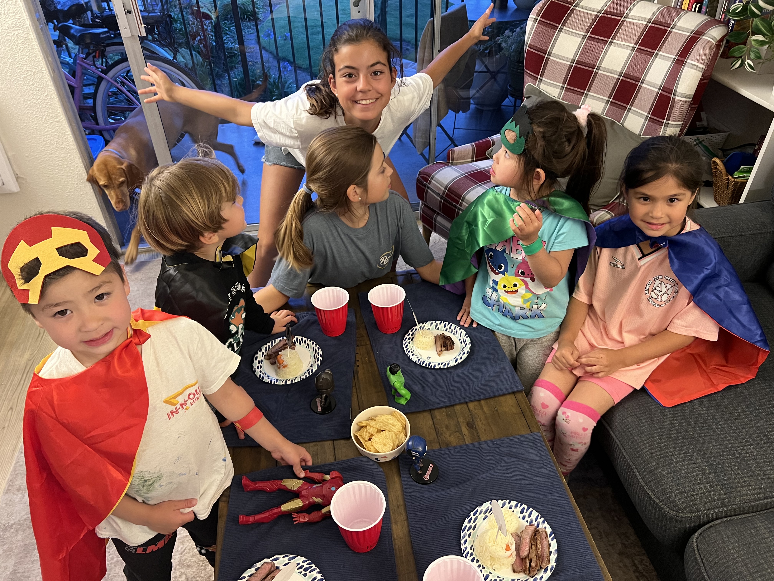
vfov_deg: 53.1
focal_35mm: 26
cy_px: 290
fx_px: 581
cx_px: 387
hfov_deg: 67.3
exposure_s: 1/45
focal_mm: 5.7
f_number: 1.5
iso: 400
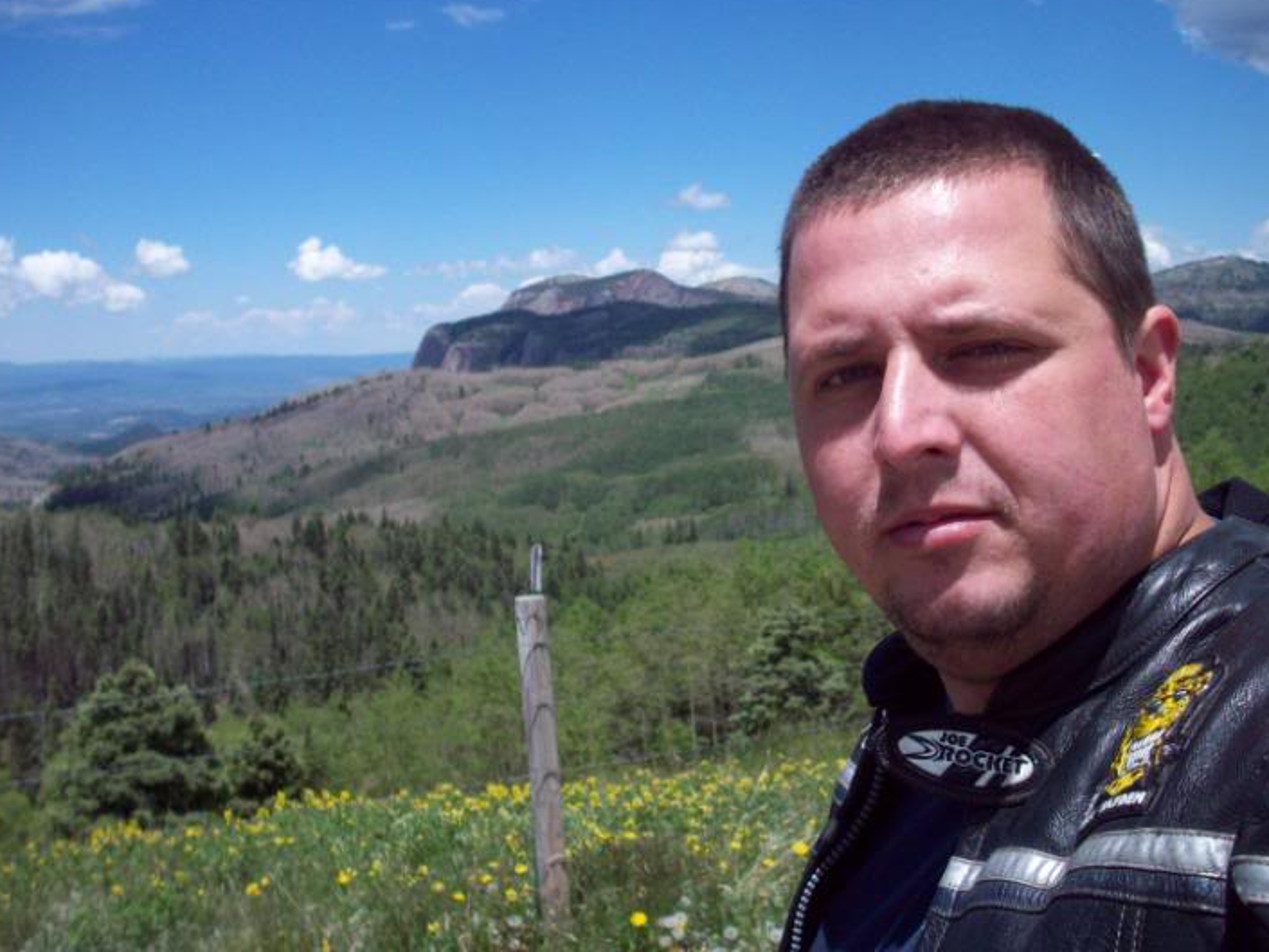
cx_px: 702
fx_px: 1540
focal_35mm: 42
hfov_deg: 44.7
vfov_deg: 34.4
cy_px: 455
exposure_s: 1/464
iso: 80
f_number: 5.6
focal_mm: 6.2
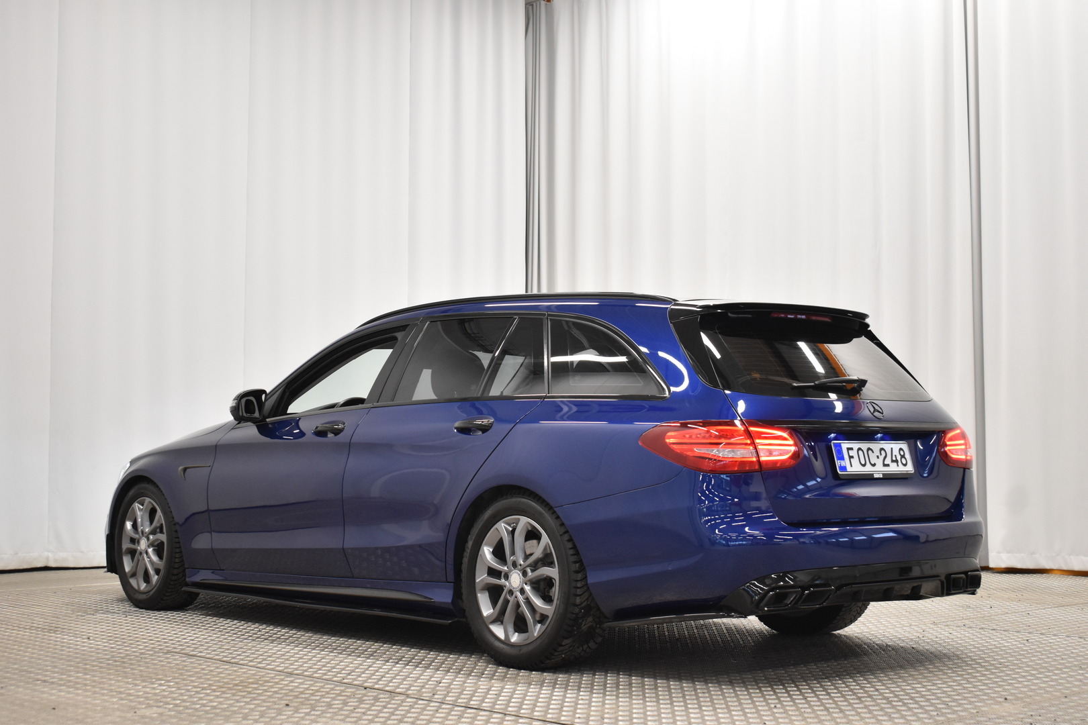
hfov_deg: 37.9
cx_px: 544
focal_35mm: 52
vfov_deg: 25.8
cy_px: 362
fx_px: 1587
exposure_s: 1/60
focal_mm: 35
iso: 1250
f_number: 4.5
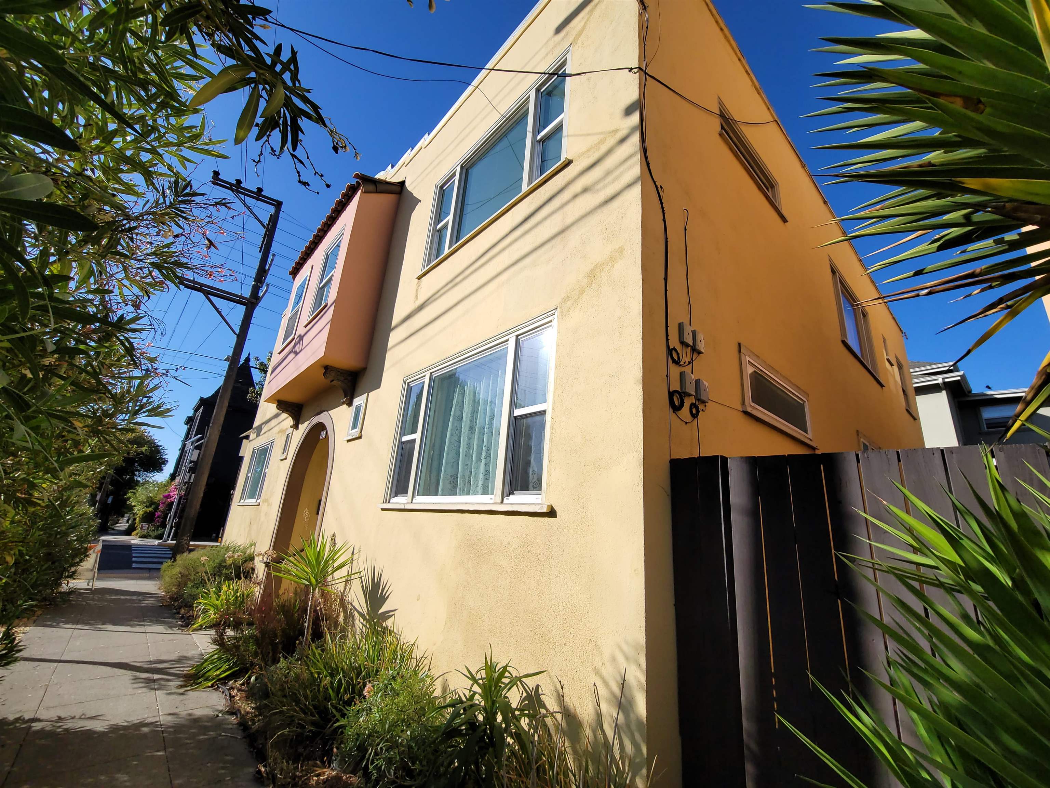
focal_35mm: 13
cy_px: 394
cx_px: 525
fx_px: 394
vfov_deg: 89.9
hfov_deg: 106.2
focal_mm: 2.2
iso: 64
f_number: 2.2
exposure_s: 1/2145
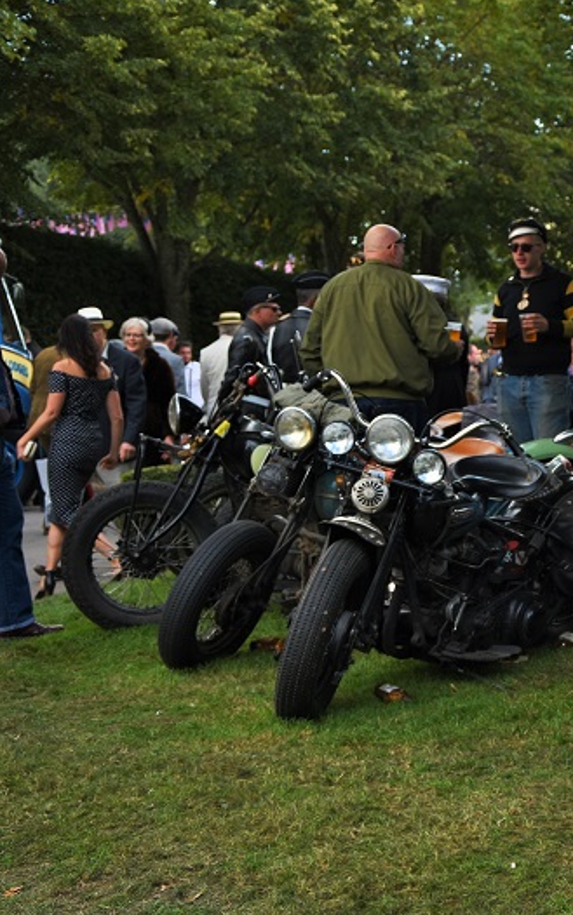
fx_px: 2322
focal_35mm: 93
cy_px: 453
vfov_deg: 22.3
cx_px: 629
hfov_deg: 13.8
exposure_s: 1/400
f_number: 4.5
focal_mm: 40
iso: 200
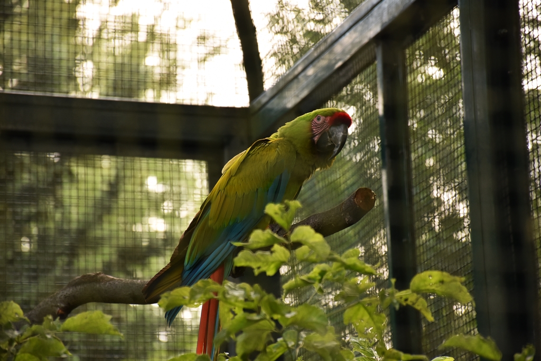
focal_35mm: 210
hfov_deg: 9.8
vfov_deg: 6.5
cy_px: 180
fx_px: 3156
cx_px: 270
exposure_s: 1/250
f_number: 5.6
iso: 720
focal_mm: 140
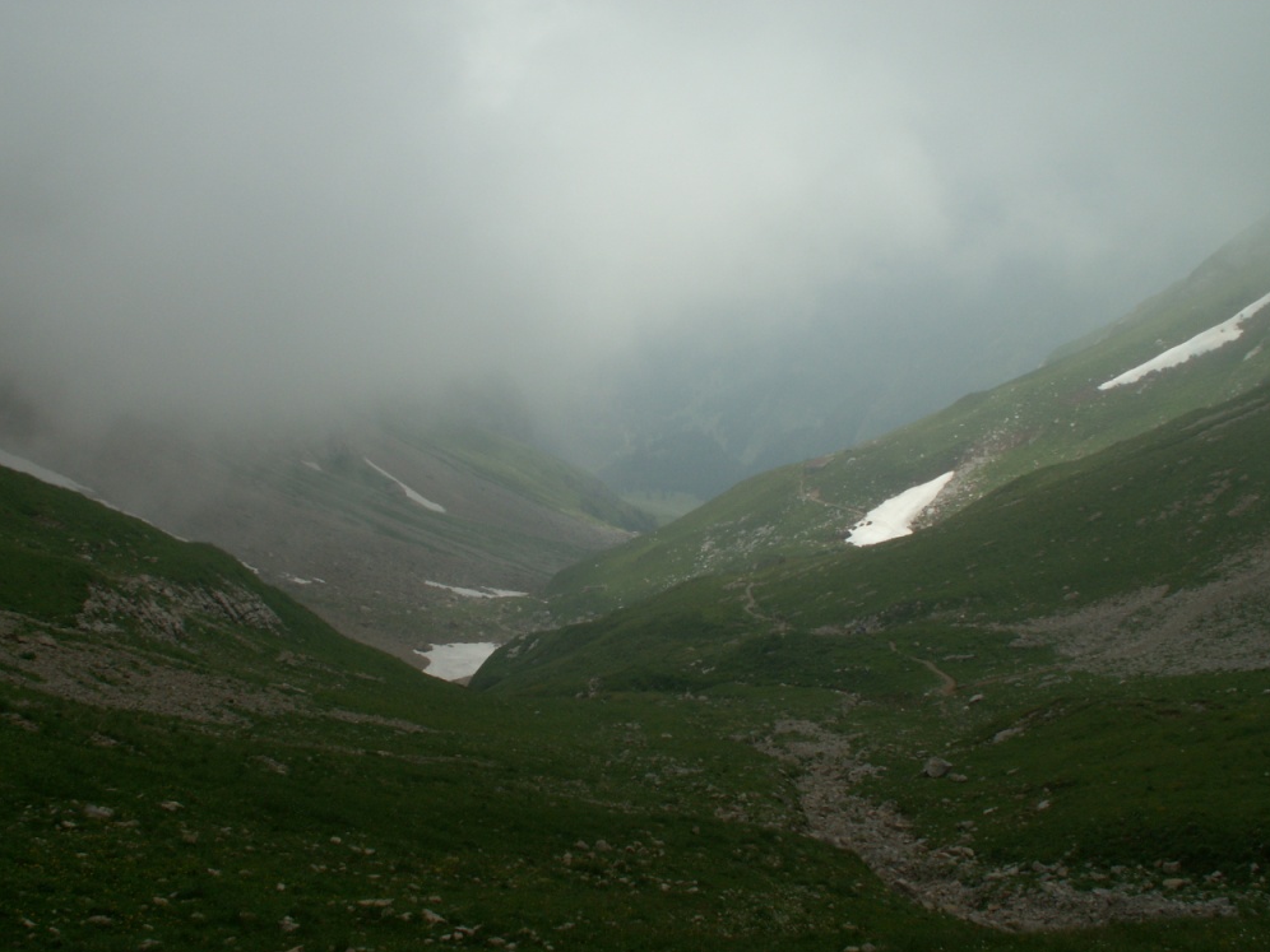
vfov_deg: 39.7
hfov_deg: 51.4
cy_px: 480
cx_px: 631
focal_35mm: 36
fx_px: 1321
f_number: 8
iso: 50
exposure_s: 1/250
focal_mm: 5.86
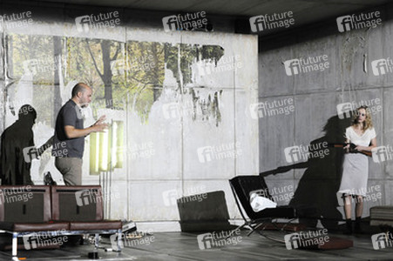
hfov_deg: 21.5
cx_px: 196
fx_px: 1036
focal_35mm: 95
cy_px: 130
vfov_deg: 14.4
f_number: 5.6
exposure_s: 1/160
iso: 3200
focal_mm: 95
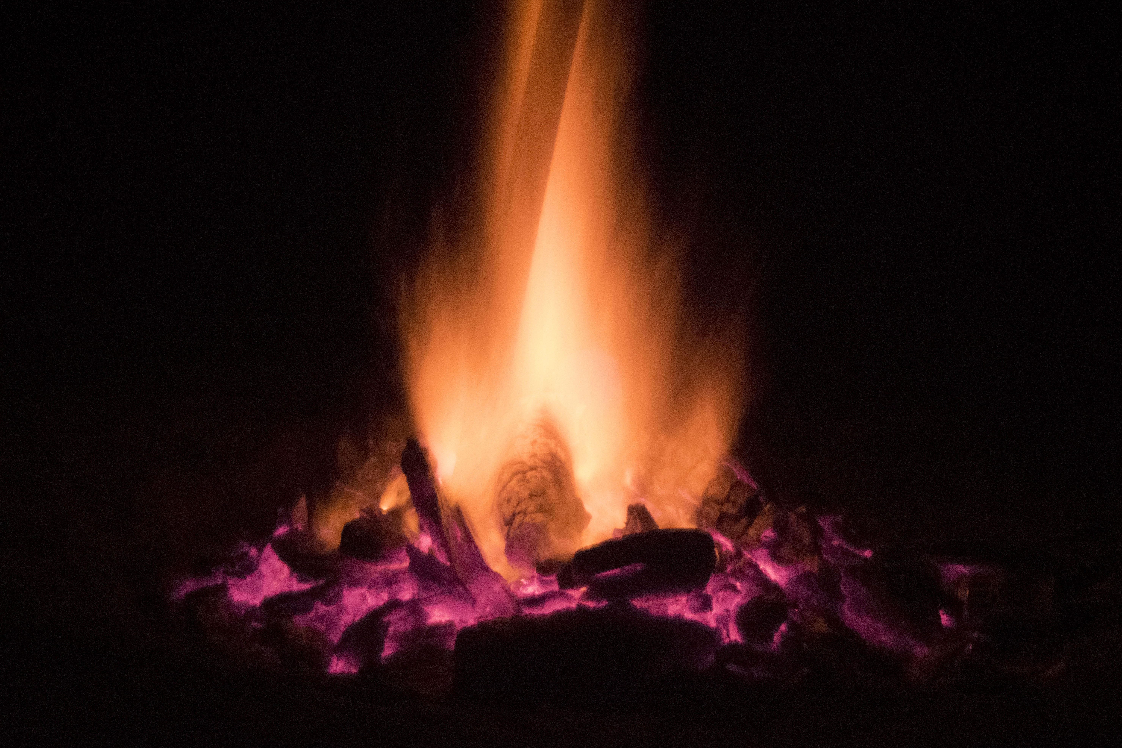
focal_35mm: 76
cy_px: 372
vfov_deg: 17.9
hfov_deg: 26.7
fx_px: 2368
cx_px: 566
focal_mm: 50
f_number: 32
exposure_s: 10
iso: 6400
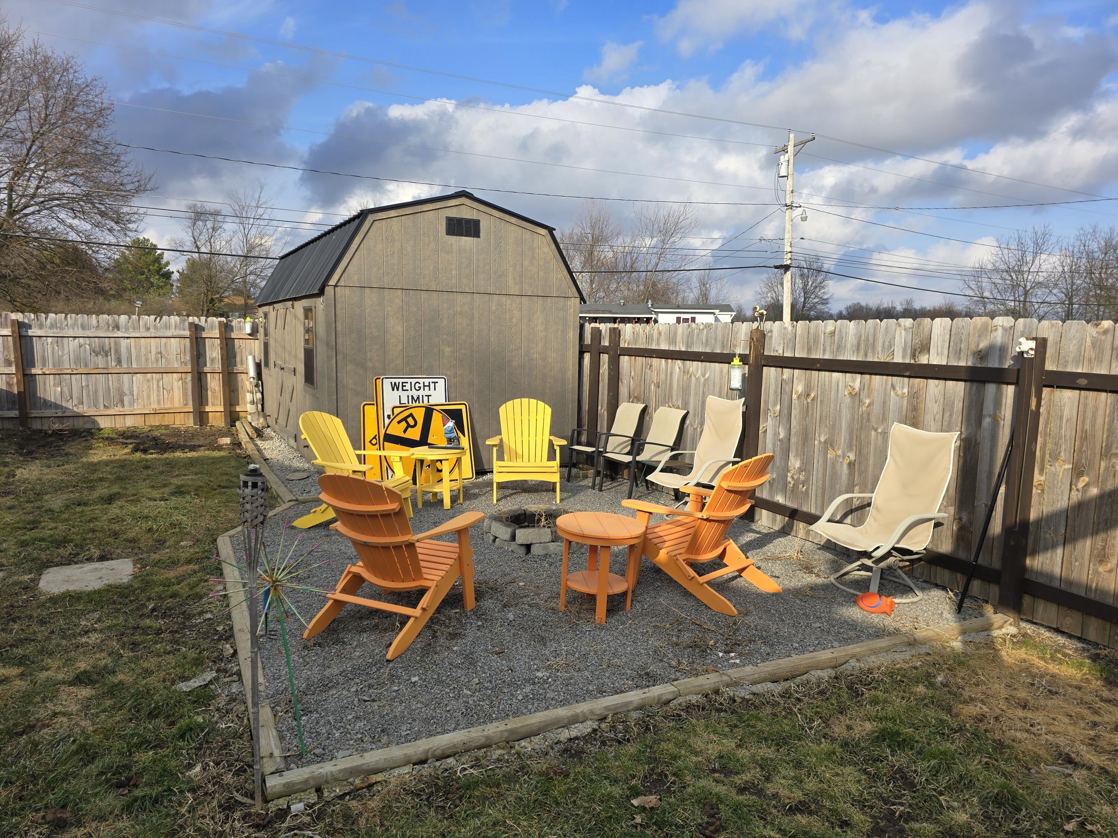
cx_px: 559
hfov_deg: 73.9
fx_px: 743
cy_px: 419
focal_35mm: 23
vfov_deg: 58.9
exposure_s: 1/572
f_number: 1.7
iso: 12
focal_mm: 6.3
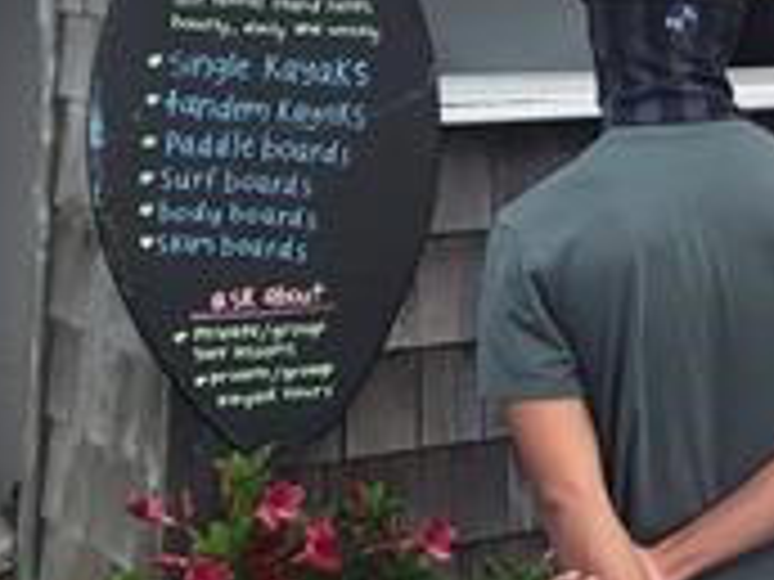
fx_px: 2370
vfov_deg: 13.6
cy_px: -76
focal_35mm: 106
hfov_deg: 16.1
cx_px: 1336
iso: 20
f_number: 1.8
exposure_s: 1/923
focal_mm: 3.99
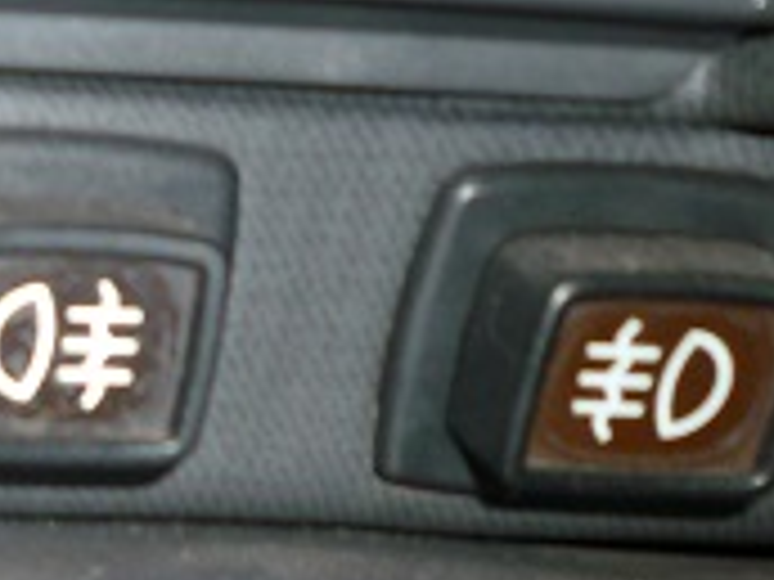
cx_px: -612
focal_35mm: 108
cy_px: 742
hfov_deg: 15.6
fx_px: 2415
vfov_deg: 13.3
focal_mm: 5.2
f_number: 3.3
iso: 100
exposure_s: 1/125
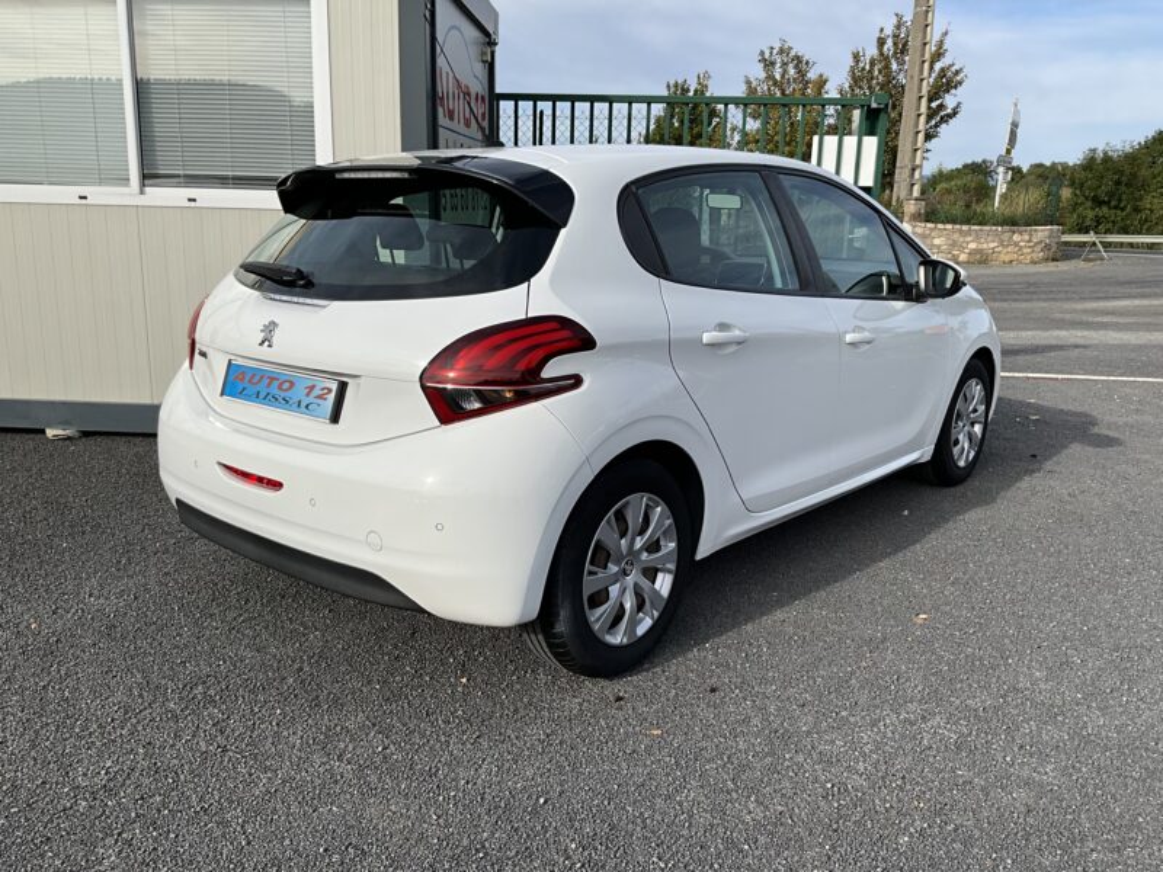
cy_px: 436
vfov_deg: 48.2
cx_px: 582
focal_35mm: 29
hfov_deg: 61.7
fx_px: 974
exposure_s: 1/1848
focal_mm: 3
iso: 25
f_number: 1.8
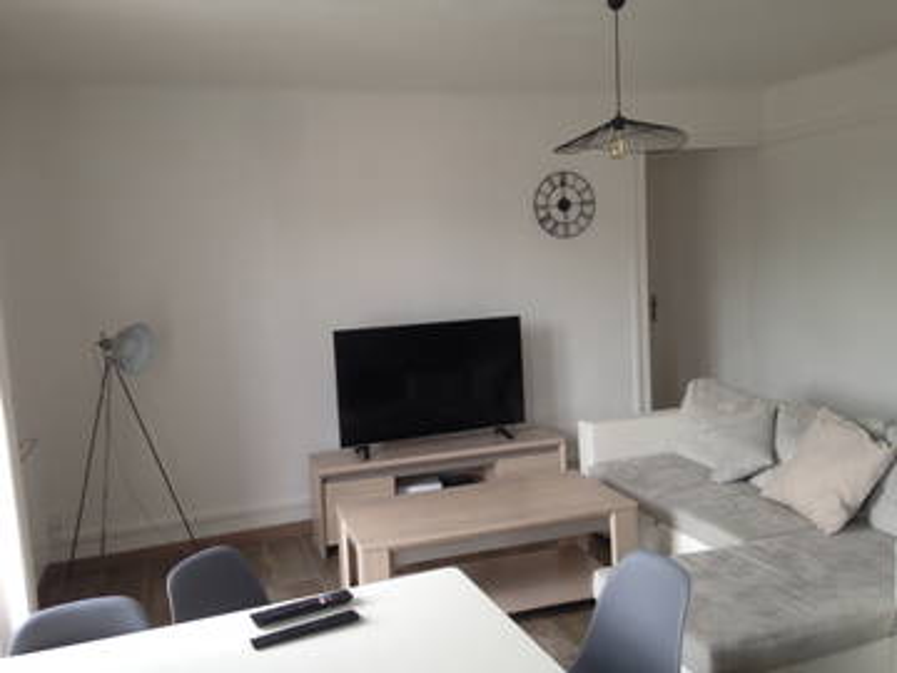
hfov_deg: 55.4
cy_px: 336
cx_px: 448
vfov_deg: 42.9
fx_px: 855
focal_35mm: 33
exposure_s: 1/30
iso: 50
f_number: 2.4
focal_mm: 4.12
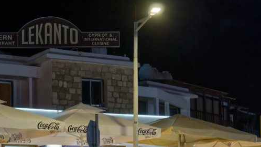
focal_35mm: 97
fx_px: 671
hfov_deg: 21.8
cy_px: 132
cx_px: 69
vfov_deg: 12.4
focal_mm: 30
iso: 1600
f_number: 2
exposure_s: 1/160
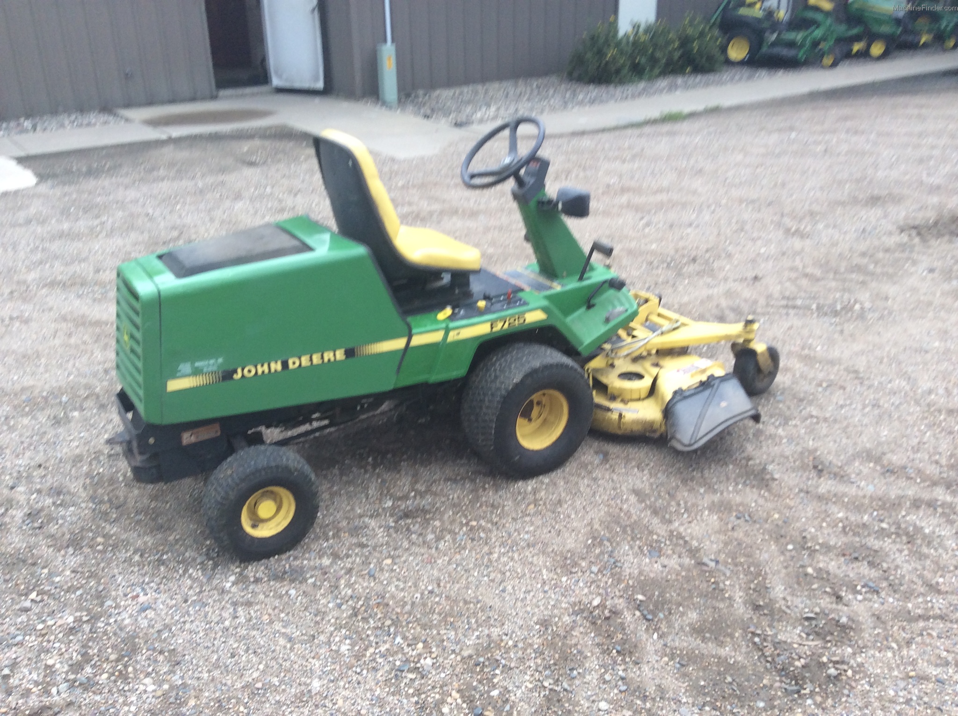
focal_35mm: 33
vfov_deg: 42.8
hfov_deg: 55.4
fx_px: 912
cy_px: 358
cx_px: 479
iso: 40
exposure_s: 1/120
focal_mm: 3.3
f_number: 2.4
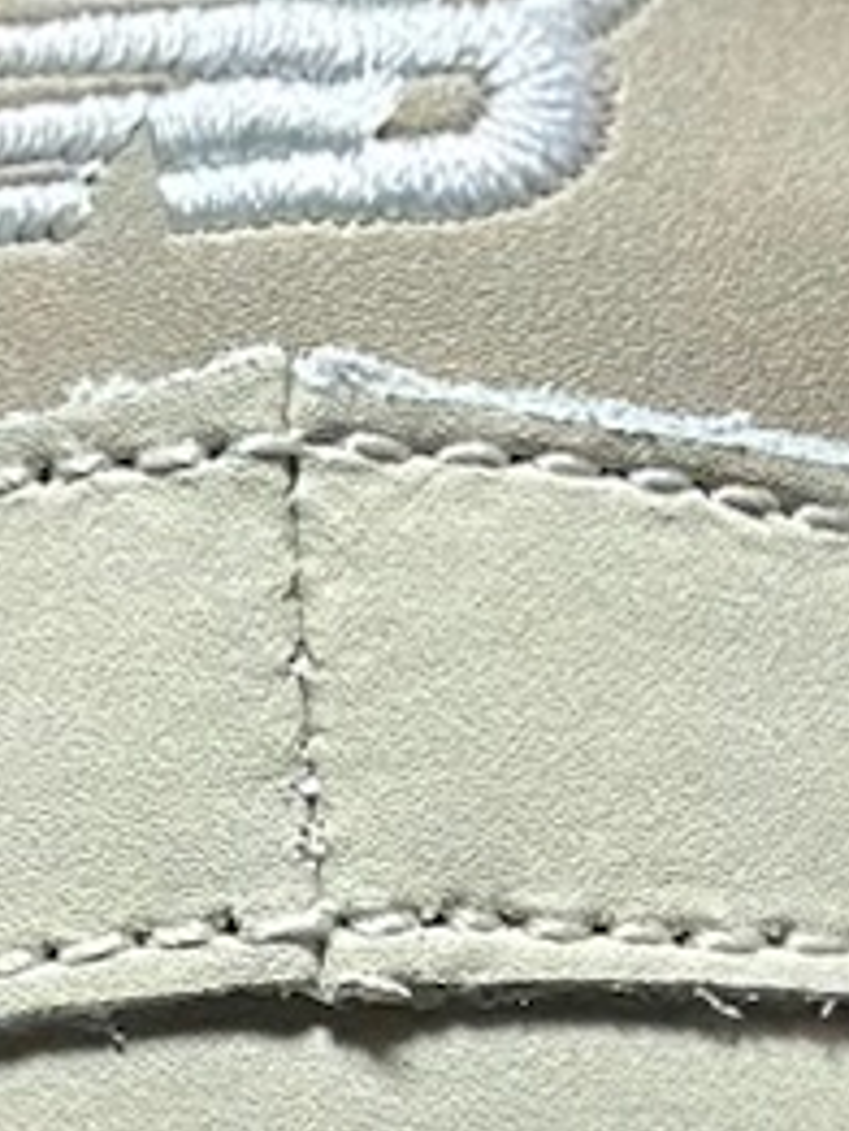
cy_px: 1443
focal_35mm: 377
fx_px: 12318
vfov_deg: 5.2
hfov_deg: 3.9
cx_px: 273
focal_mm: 6.86
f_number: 1.78
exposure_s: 1/475
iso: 80
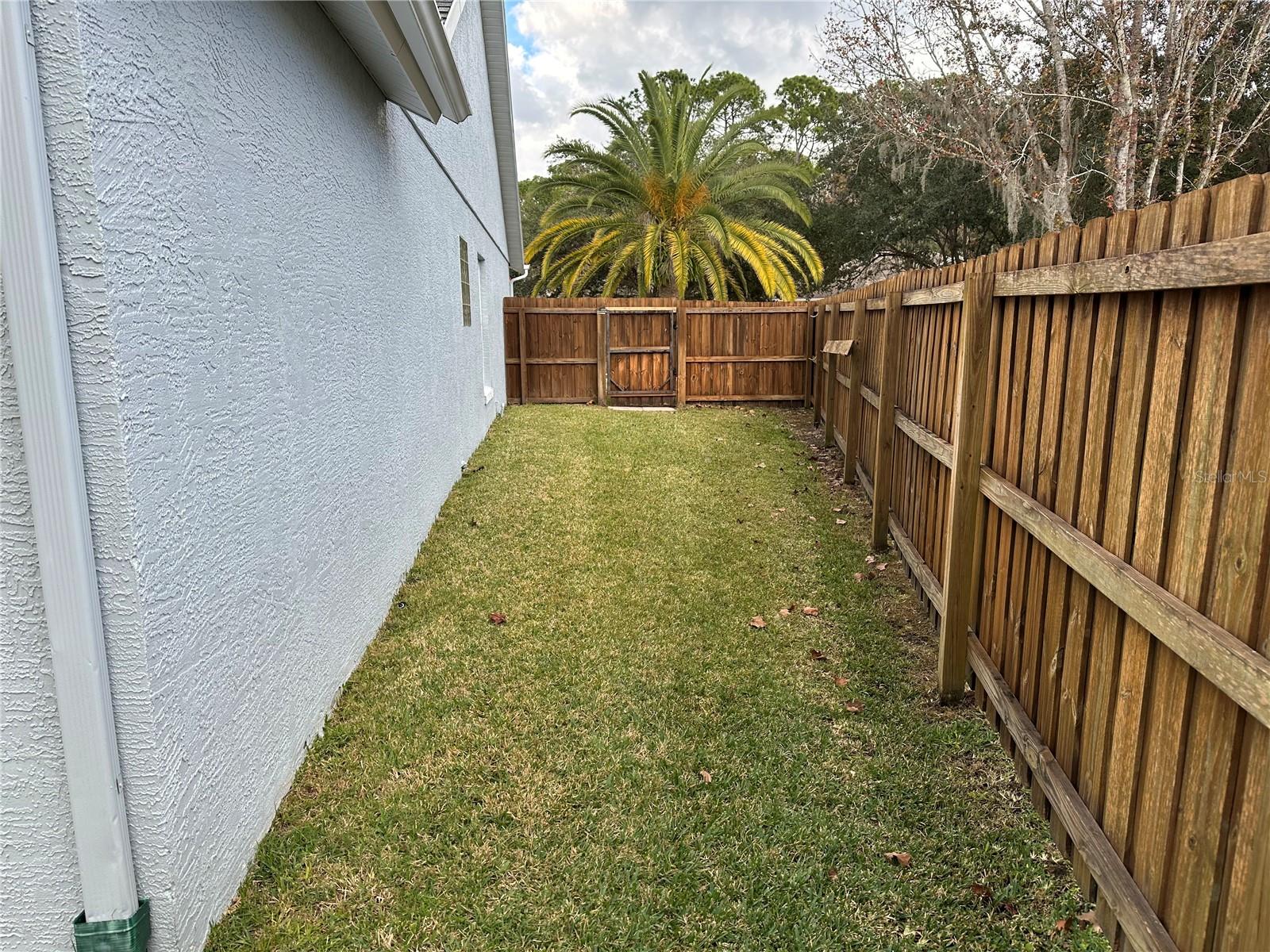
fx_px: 881
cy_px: 476
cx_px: 635
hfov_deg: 71.6
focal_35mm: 24
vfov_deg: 56.8
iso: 80
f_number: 1.78
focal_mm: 6.86
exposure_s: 1/630
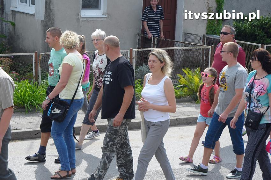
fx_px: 790
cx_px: 136
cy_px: 90
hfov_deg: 19.5
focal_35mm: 105
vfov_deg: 13.0
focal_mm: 70
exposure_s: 1/1000
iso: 640
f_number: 8
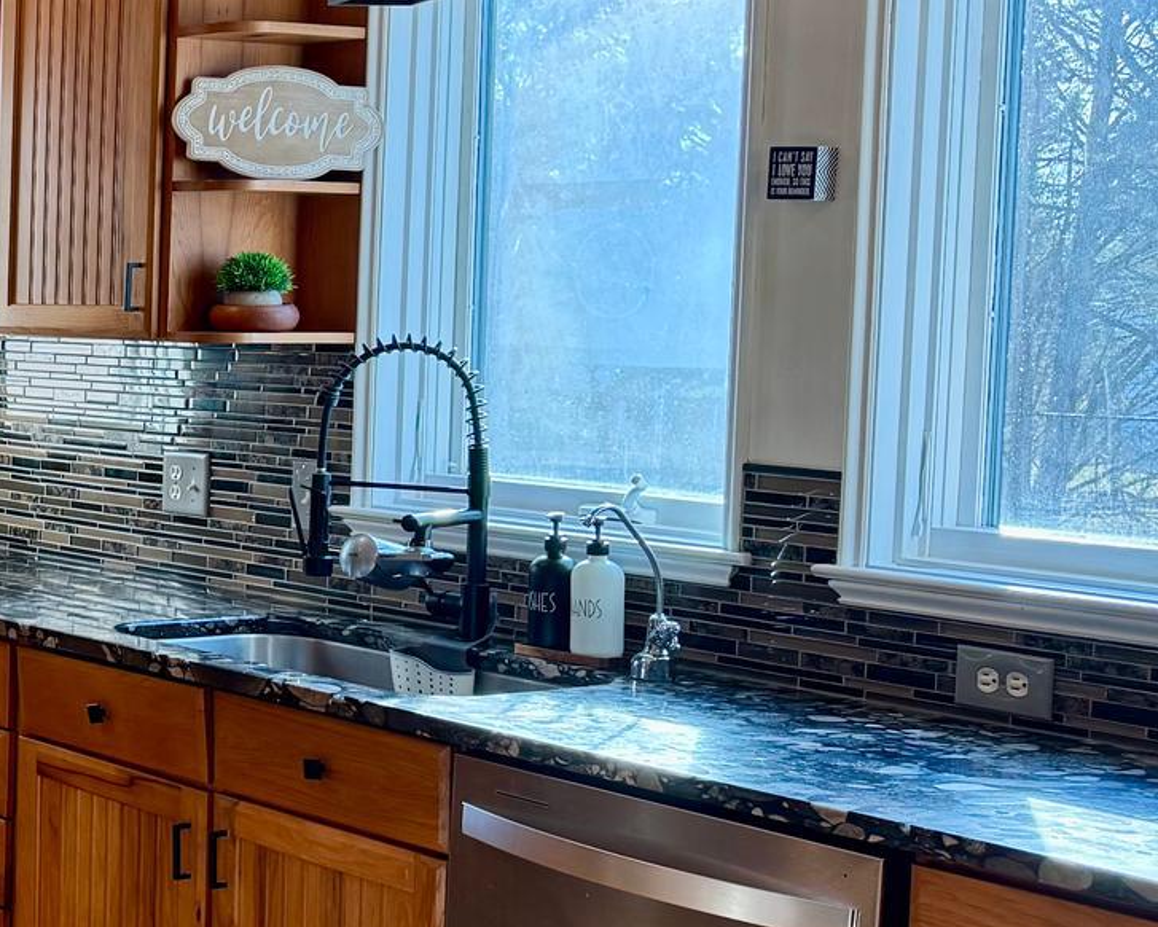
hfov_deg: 24.6
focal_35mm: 66
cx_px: -395
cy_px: 432
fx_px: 2263
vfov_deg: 23.2
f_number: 1.78
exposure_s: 1/237
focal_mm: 6.76
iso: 125
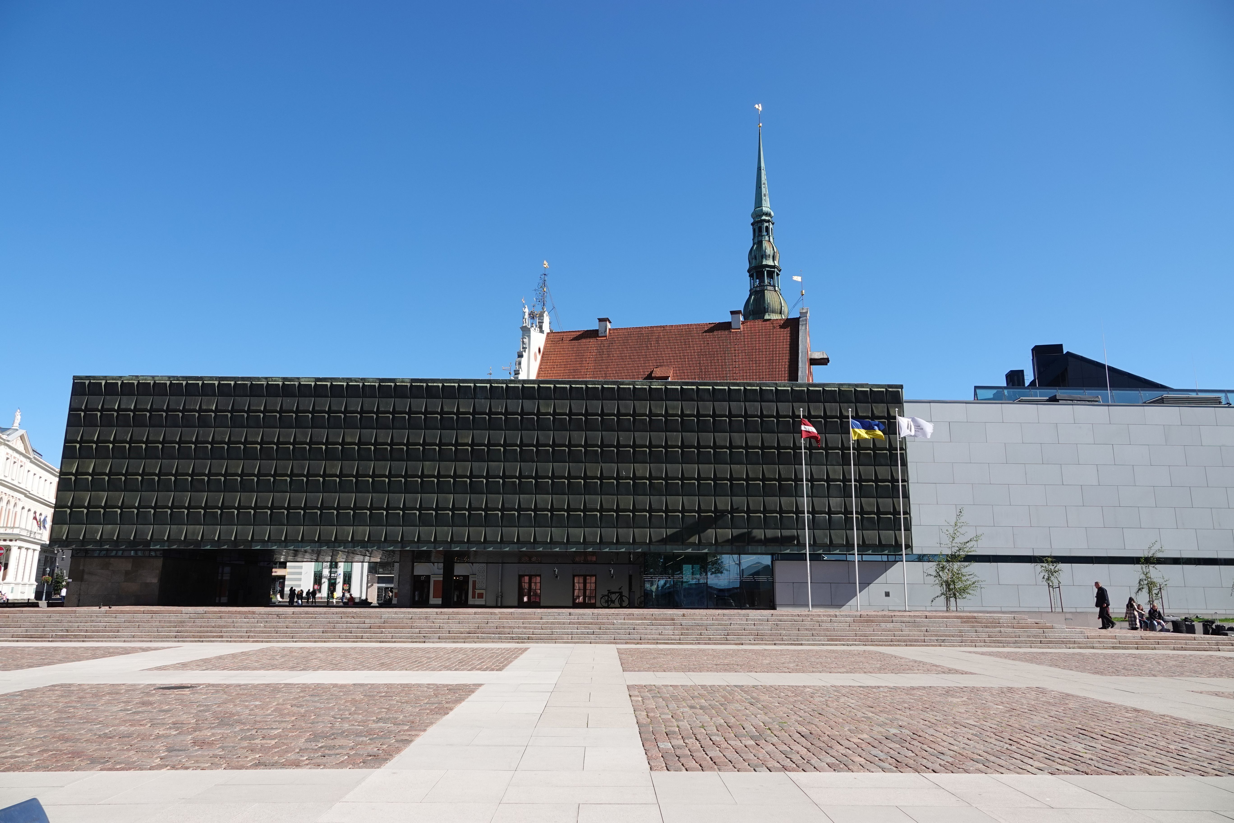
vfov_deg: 53.1
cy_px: 412
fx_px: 823
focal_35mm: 24
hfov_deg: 73.7
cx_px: 617
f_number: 4
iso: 100
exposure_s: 1/640
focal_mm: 8.8
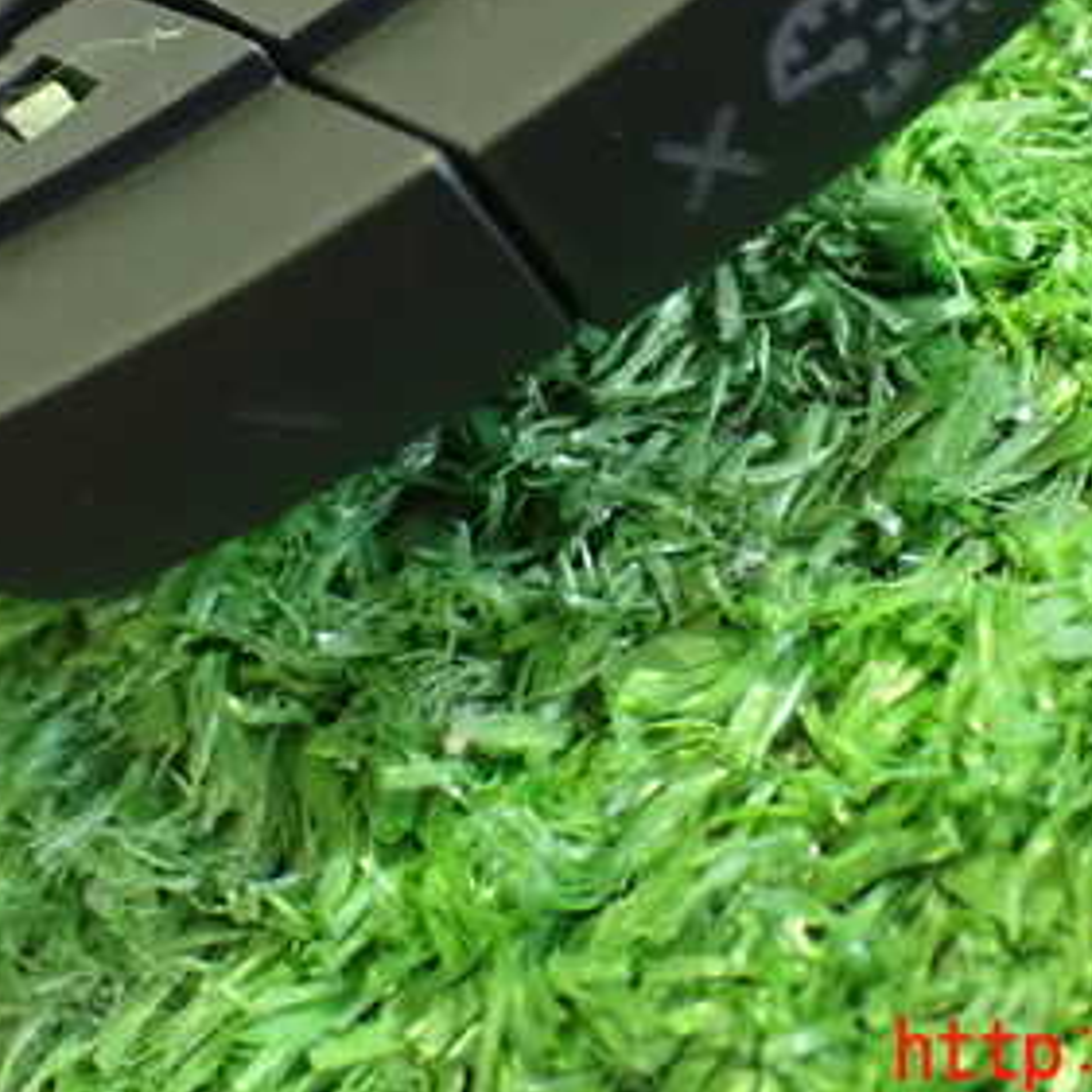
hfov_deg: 25.3
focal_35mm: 68
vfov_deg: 25.0
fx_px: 2427
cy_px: 229
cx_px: 606
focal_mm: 6.37
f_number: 2.5
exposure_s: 1/40
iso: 1600
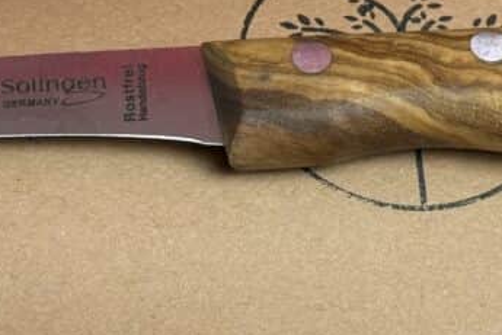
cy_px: 39
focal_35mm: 148
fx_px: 2064
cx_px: 409
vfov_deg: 9.2
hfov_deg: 13.8
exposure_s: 1/100
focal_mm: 6.76
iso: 100
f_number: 1.78
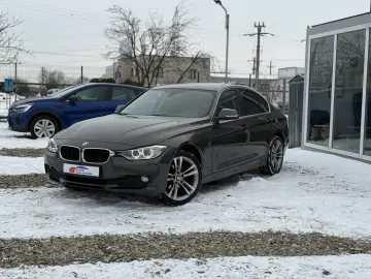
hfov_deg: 39.7
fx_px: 514
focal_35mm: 48
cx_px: 186
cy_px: 140
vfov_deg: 30.3
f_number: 1.78
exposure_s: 1/5587
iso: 100
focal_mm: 6.76
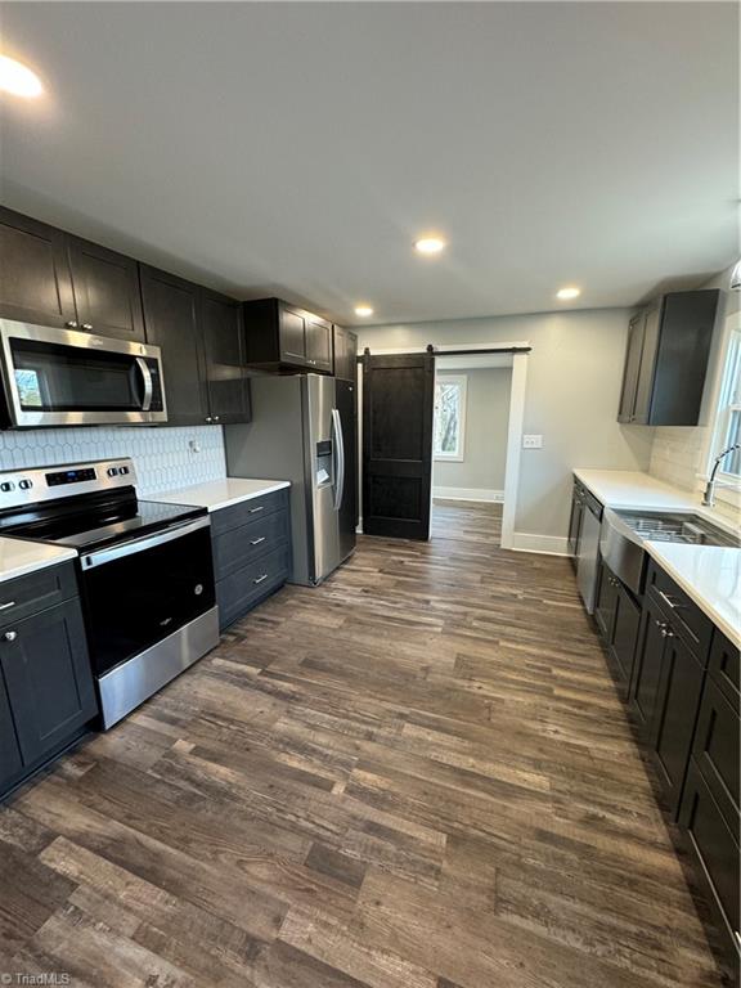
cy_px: 494
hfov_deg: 85.7
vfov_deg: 102.1
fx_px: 400
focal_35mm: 14
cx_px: 370
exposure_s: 1/60
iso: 200
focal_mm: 2.22
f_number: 2.2
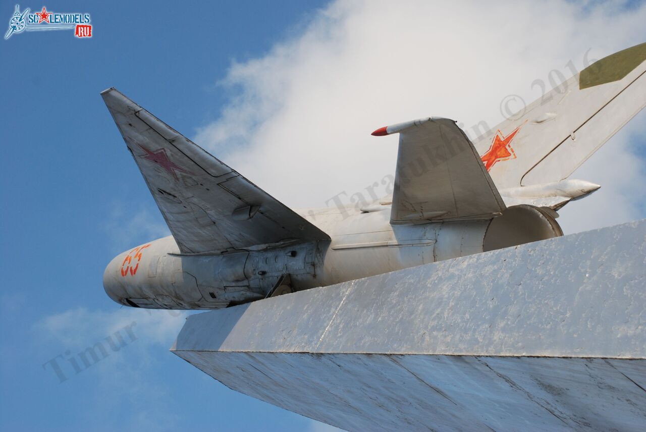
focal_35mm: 72
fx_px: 1293
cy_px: 216
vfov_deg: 19.0
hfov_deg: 28.0
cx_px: 323
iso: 200
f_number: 9
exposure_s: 1/320
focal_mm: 48
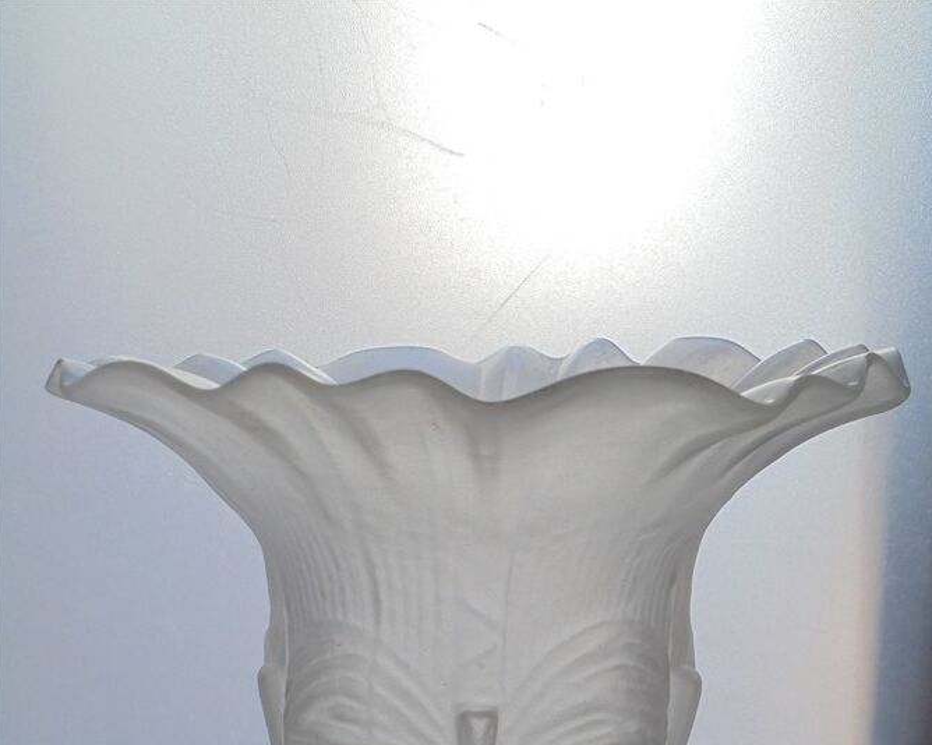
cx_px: 465
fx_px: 1379
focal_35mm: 50
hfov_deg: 37.3
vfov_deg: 29.4
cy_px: 625
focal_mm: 6.9
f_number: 4.2
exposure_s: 1/50
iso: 100
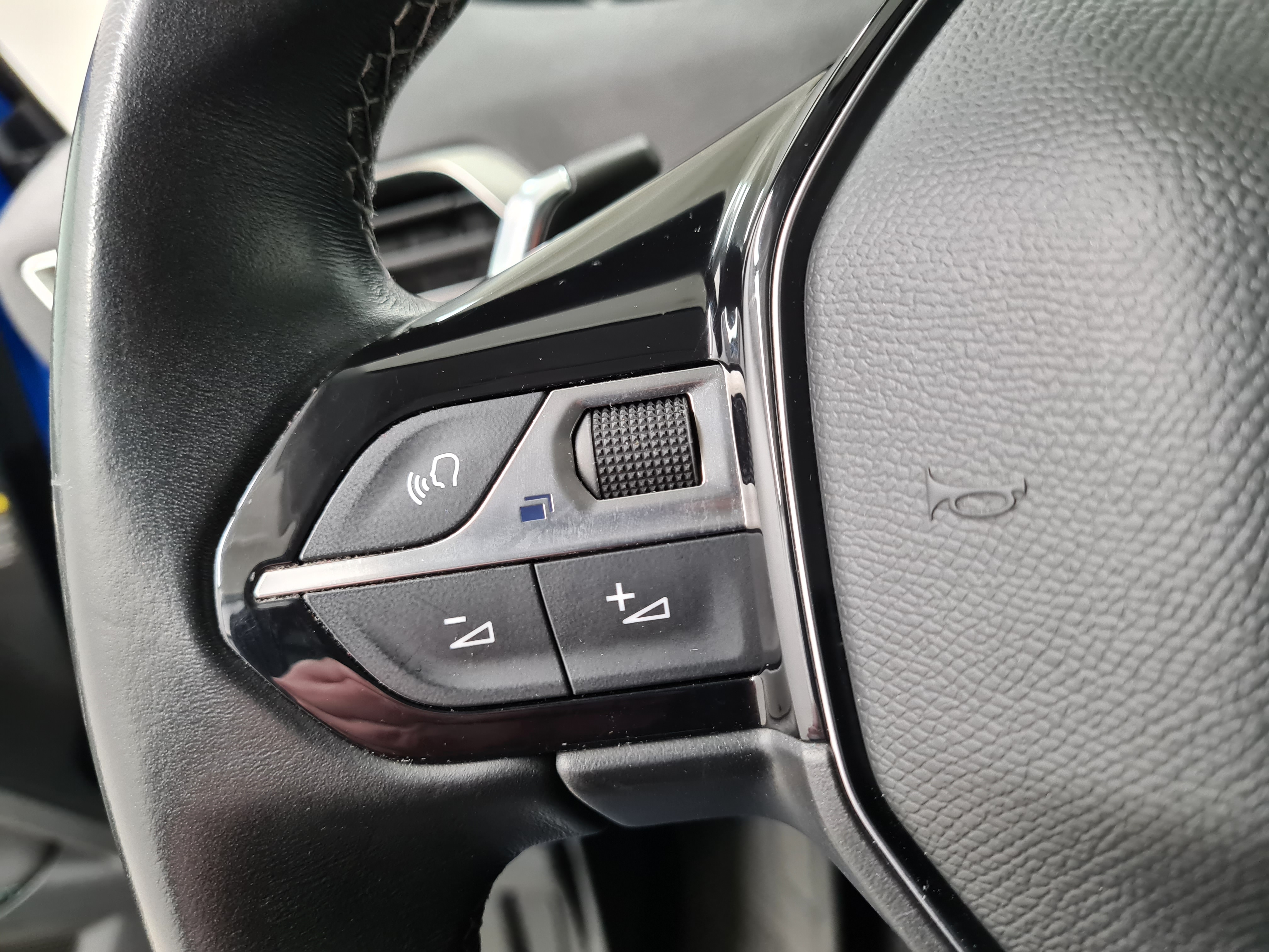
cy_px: 476
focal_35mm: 26
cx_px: 634
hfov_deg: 67.3
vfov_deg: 53.1
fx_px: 953
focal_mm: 5.4
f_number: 1.8
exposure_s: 1/50
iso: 400
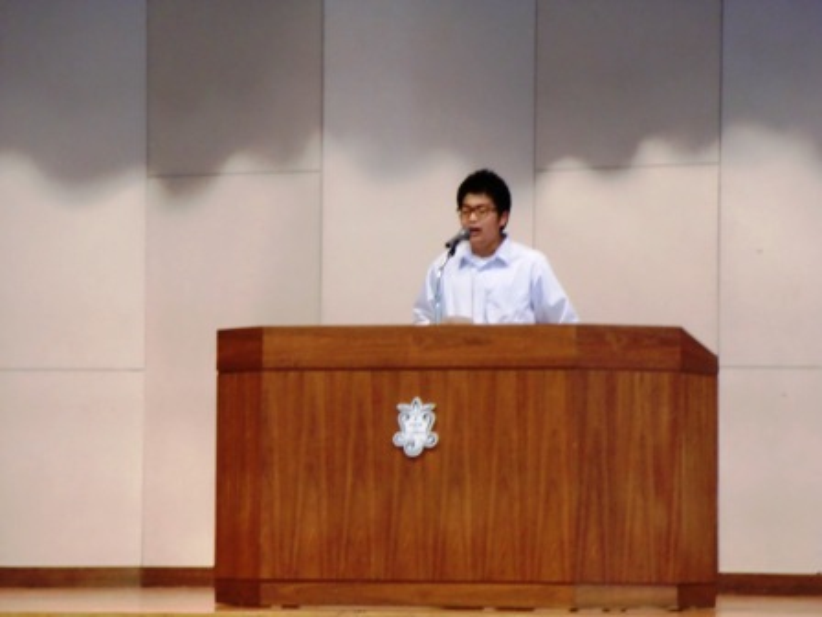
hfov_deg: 9.9
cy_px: 308
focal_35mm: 199
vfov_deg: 7.5
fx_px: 4726
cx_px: 411
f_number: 5.2
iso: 400
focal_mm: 35.7
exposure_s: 1/13
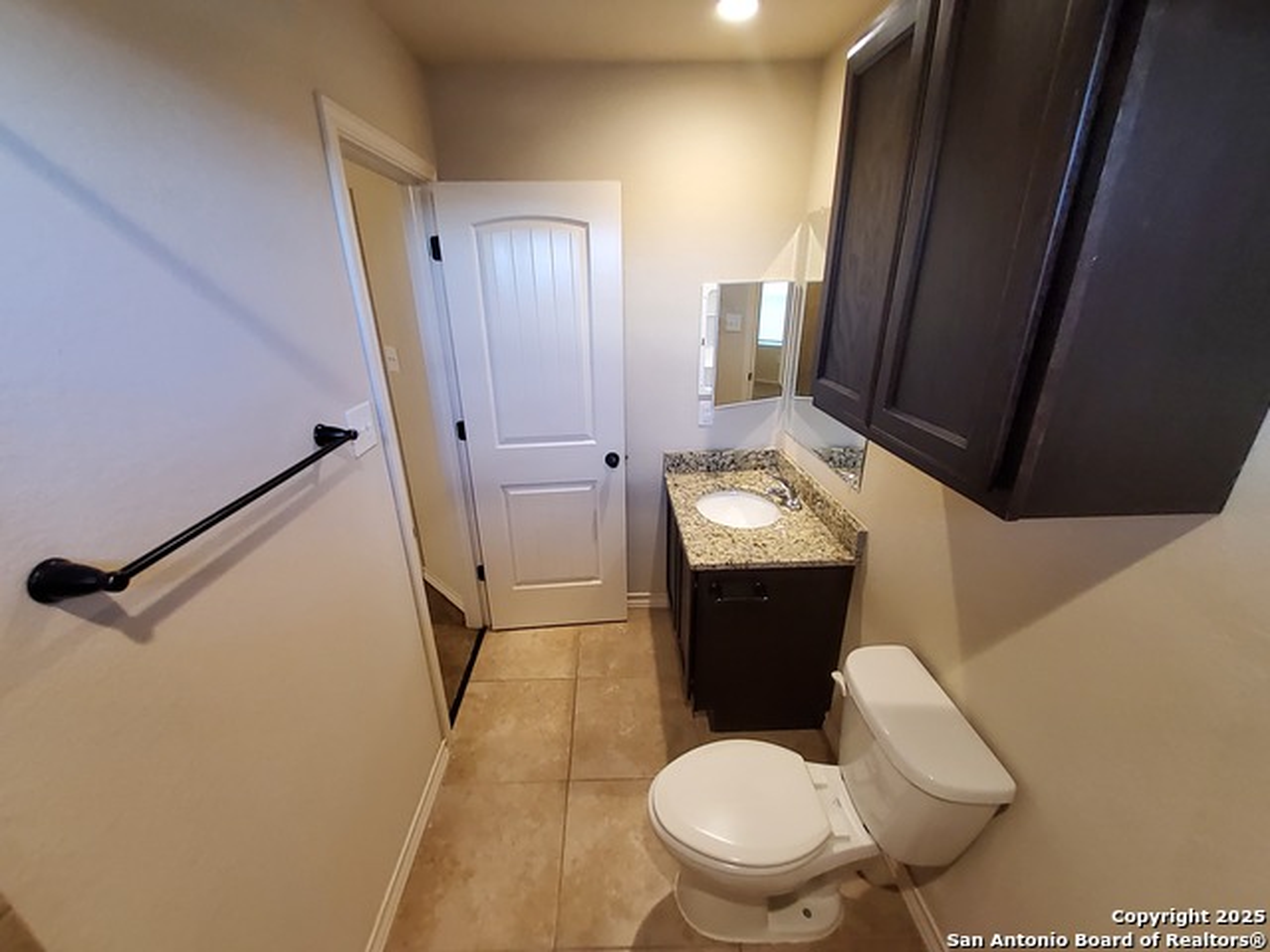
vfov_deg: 89.9
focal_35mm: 13
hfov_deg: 106.2
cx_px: 635
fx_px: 477
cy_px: 476
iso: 200
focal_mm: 1.13
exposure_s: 1/30
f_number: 2.2
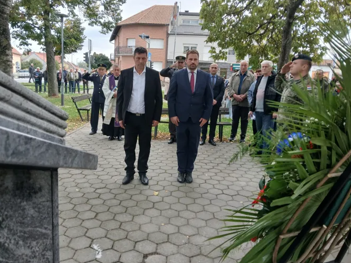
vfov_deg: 49.7
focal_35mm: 28
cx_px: 165
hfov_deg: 63.4
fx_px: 284
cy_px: 126
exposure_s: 1/50
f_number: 1.8
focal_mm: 3.98
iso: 50
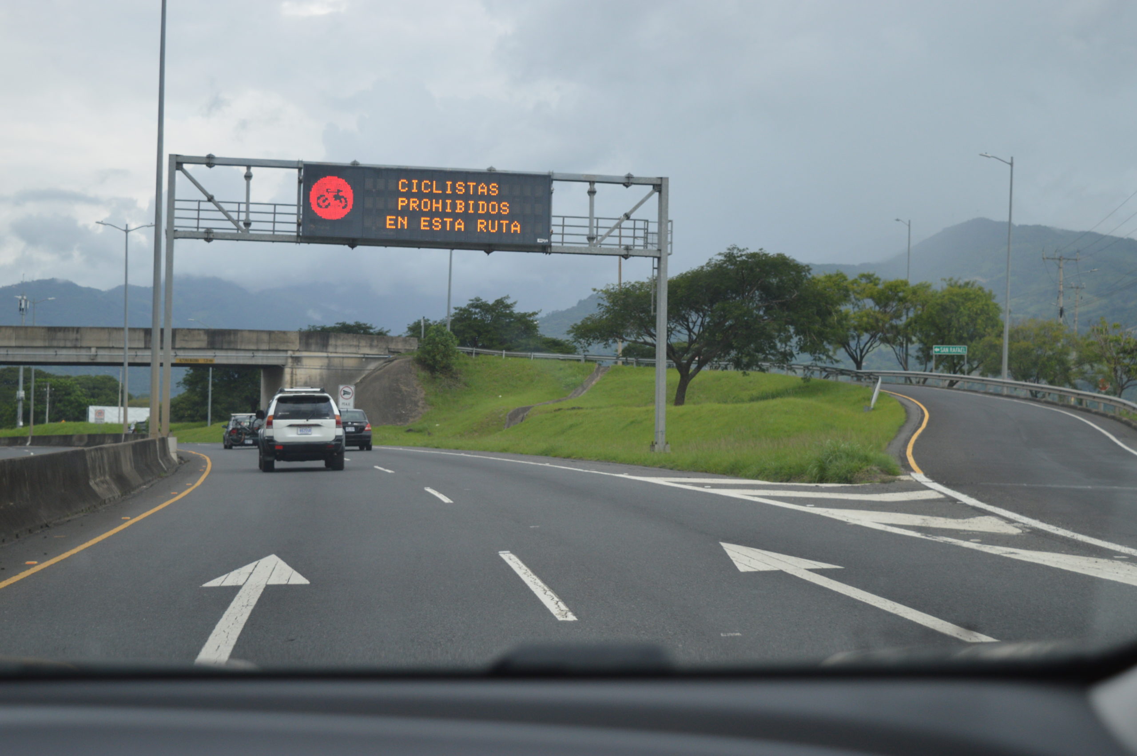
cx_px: 568
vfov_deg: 21.5
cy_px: 378
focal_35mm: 63
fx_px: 1988
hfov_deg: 31.9
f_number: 5
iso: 400
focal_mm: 42
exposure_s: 1/1000
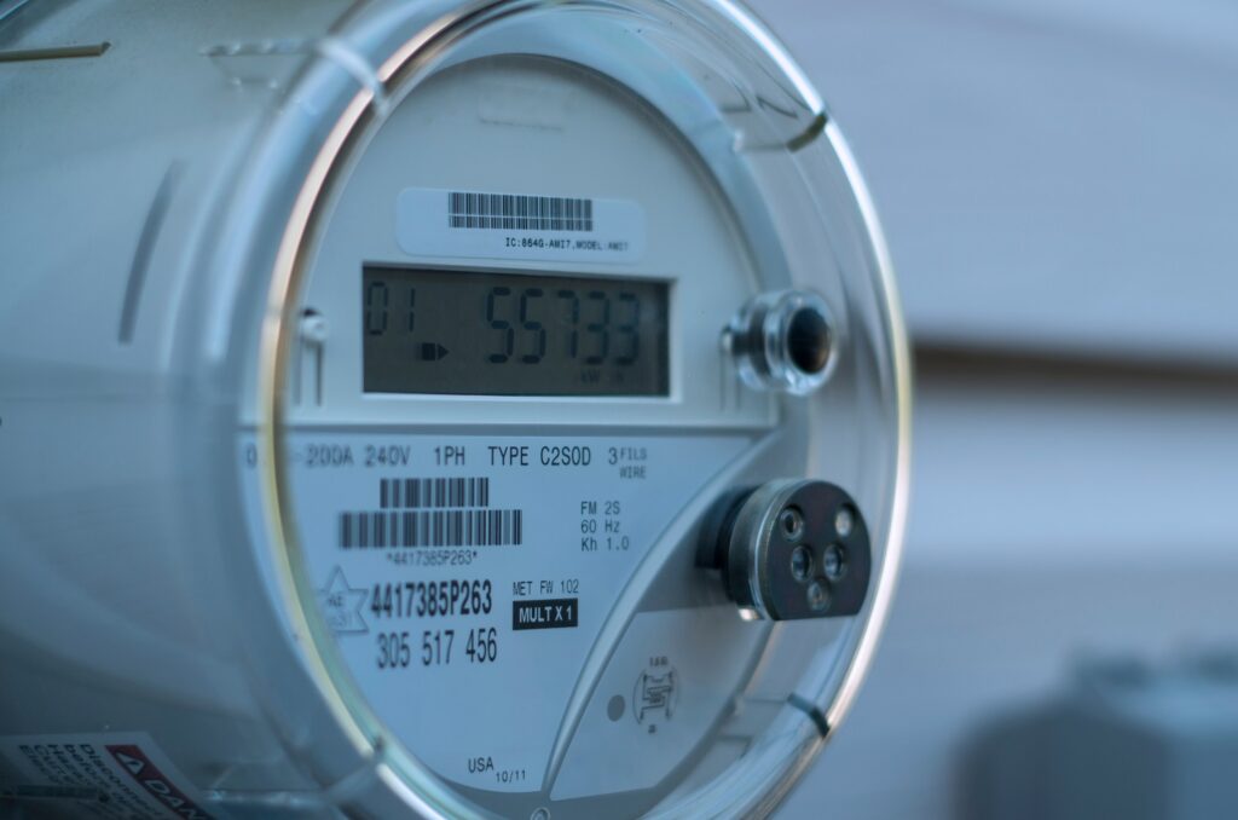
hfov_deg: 27.0
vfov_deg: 18.1
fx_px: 2574
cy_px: 410
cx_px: 619
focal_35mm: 75
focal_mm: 50
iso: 100
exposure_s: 1/160
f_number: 2.2
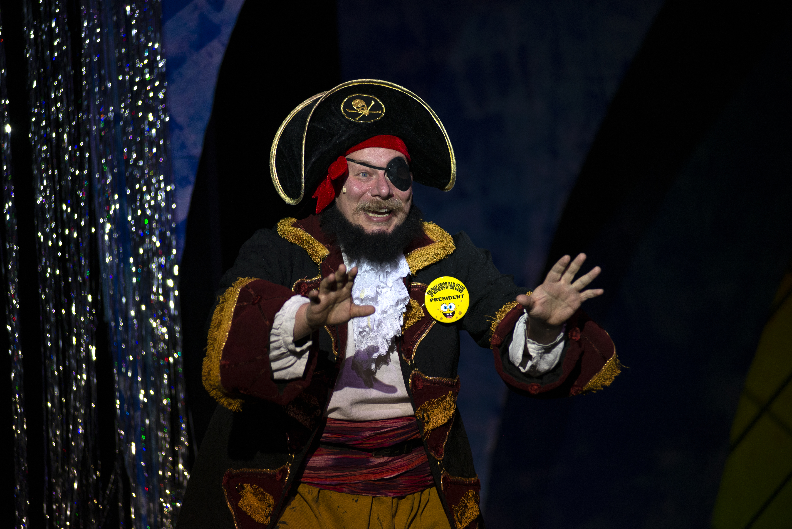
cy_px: 264
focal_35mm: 160
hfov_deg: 12.8
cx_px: 396
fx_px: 3521
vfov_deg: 8.6
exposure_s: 1/320
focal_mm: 160
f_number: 2.8
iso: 400
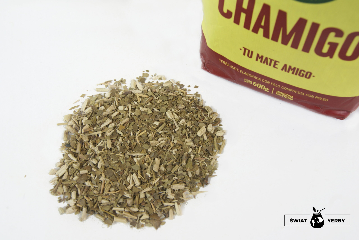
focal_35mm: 39
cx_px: 180
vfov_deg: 34.3
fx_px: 389
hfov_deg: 49.5
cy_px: 120
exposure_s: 1/4
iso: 100
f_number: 11
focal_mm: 26
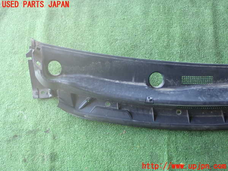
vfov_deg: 29.1
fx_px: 329
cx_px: 114
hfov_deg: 38.2
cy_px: 86
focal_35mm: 50
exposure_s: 1/50
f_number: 3.2
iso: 320
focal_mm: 9.01
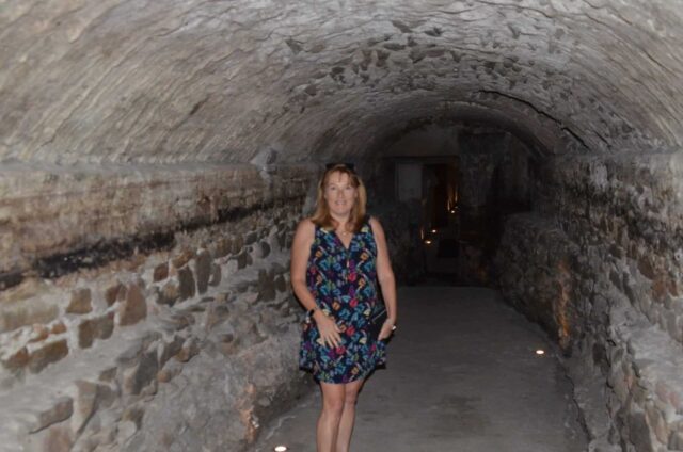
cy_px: 226
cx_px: 342
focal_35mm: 42
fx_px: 795
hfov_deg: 46.5
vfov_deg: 31.8
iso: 800
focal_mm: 28
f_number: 3.5
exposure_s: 1/60
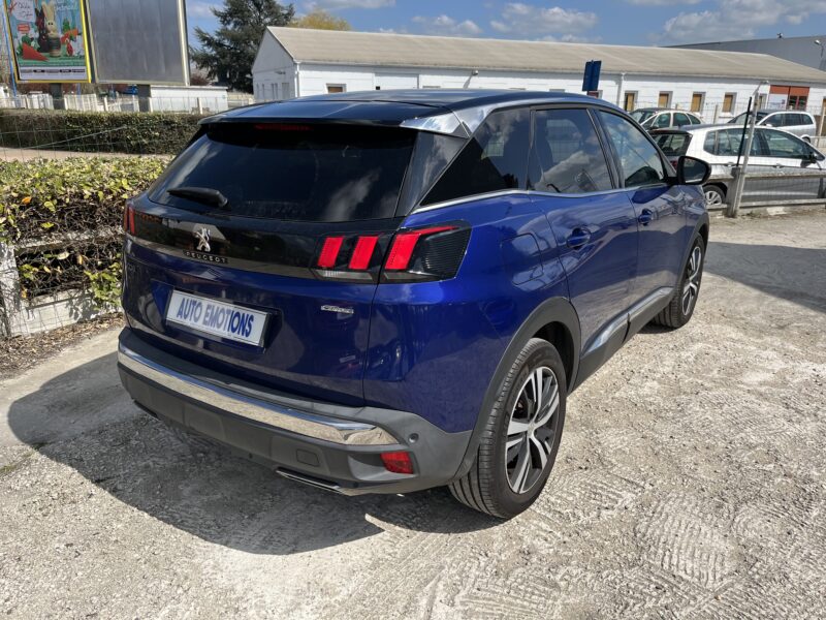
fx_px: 620
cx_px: 413
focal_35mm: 26
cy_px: 310
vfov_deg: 53.1
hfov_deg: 67.3
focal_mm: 5.1
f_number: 1.6
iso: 50
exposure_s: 1/3521
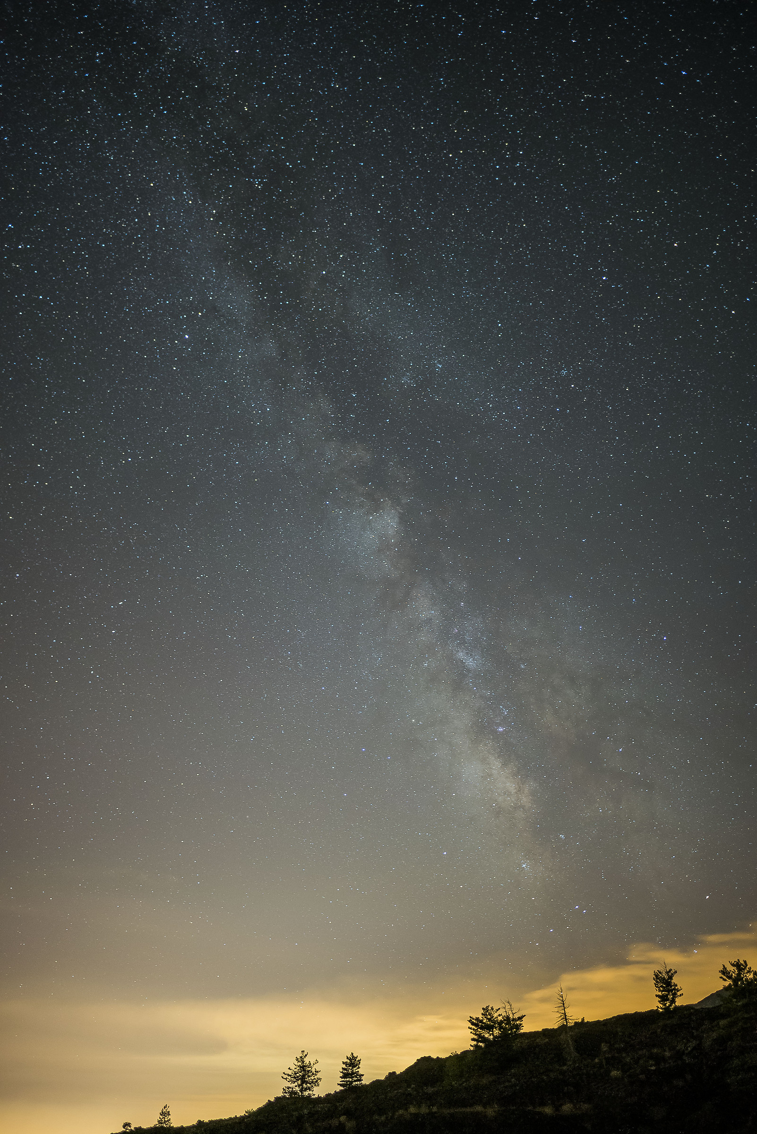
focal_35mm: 20
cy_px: 567
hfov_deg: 62.0
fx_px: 630
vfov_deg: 84.0
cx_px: 378
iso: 2500
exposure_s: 20
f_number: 1.8
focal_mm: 20
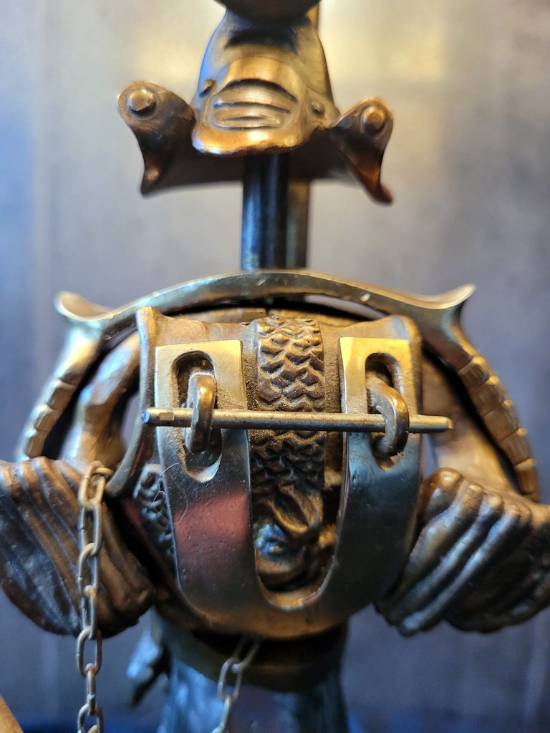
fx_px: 551
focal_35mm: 26
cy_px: 366
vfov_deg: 67.3
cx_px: 275
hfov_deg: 53.1
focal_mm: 5.4
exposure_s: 1/100
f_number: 1.8
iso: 320
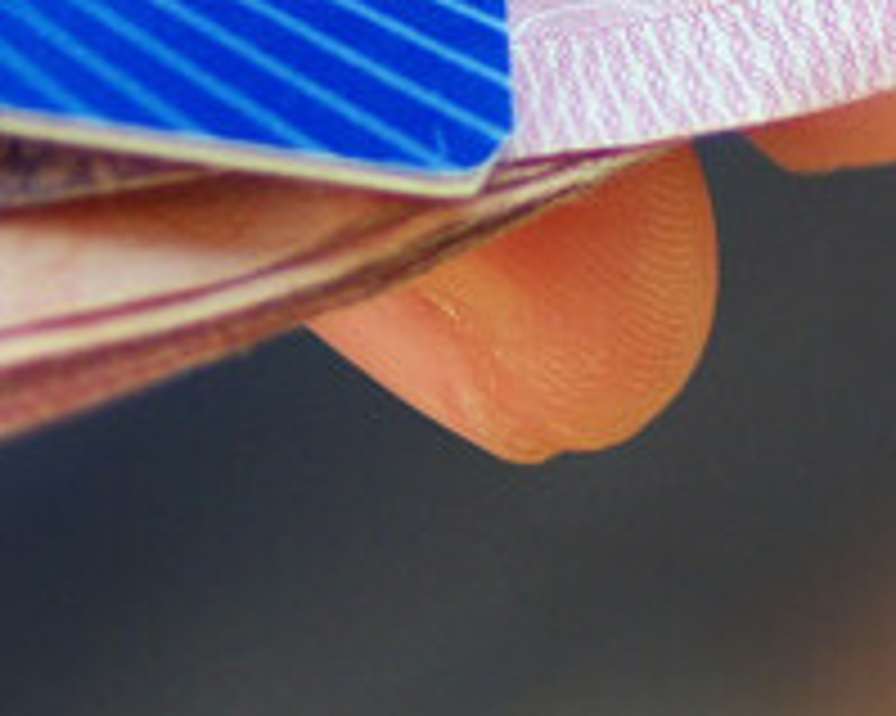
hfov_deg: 2.3
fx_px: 22529
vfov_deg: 1.8
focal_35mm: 850
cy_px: -480
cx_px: -644
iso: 160
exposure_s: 1/500
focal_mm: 100
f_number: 2.8
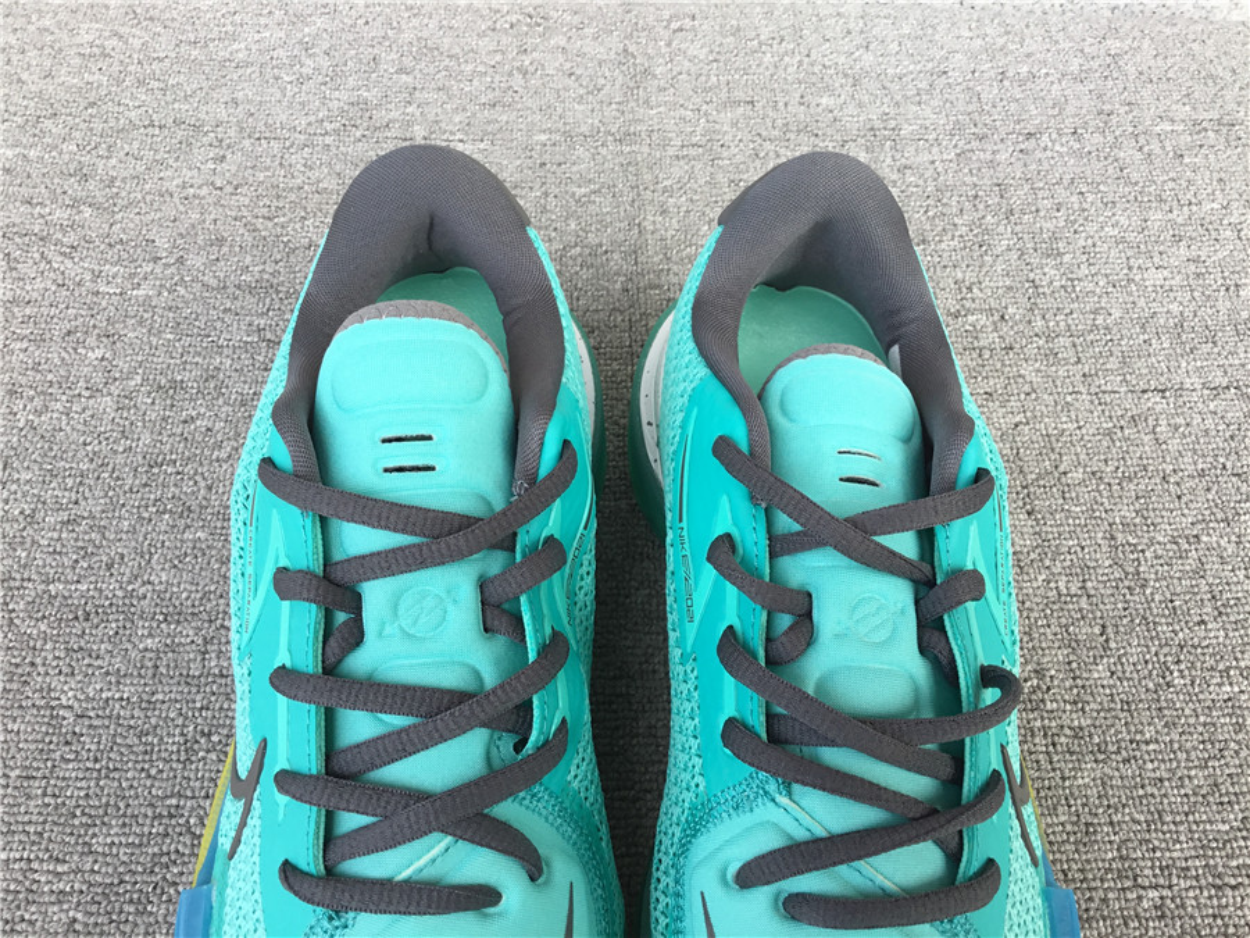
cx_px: 625
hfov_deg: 58.4
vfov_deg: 45.4
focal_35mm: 31
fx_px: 1119
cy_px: 469
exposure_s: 1/127
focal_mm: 3.3
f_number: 2.4
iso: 25
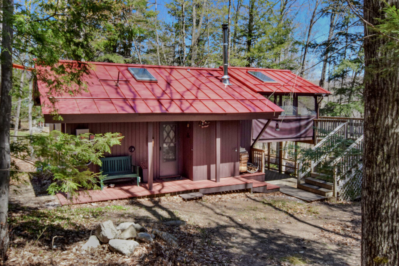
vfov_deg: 43.6
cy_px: 133
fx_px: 333
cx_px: 200
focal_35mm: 30
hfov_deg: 61.9
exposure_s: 1/500
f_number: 11
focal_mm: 20
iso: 800
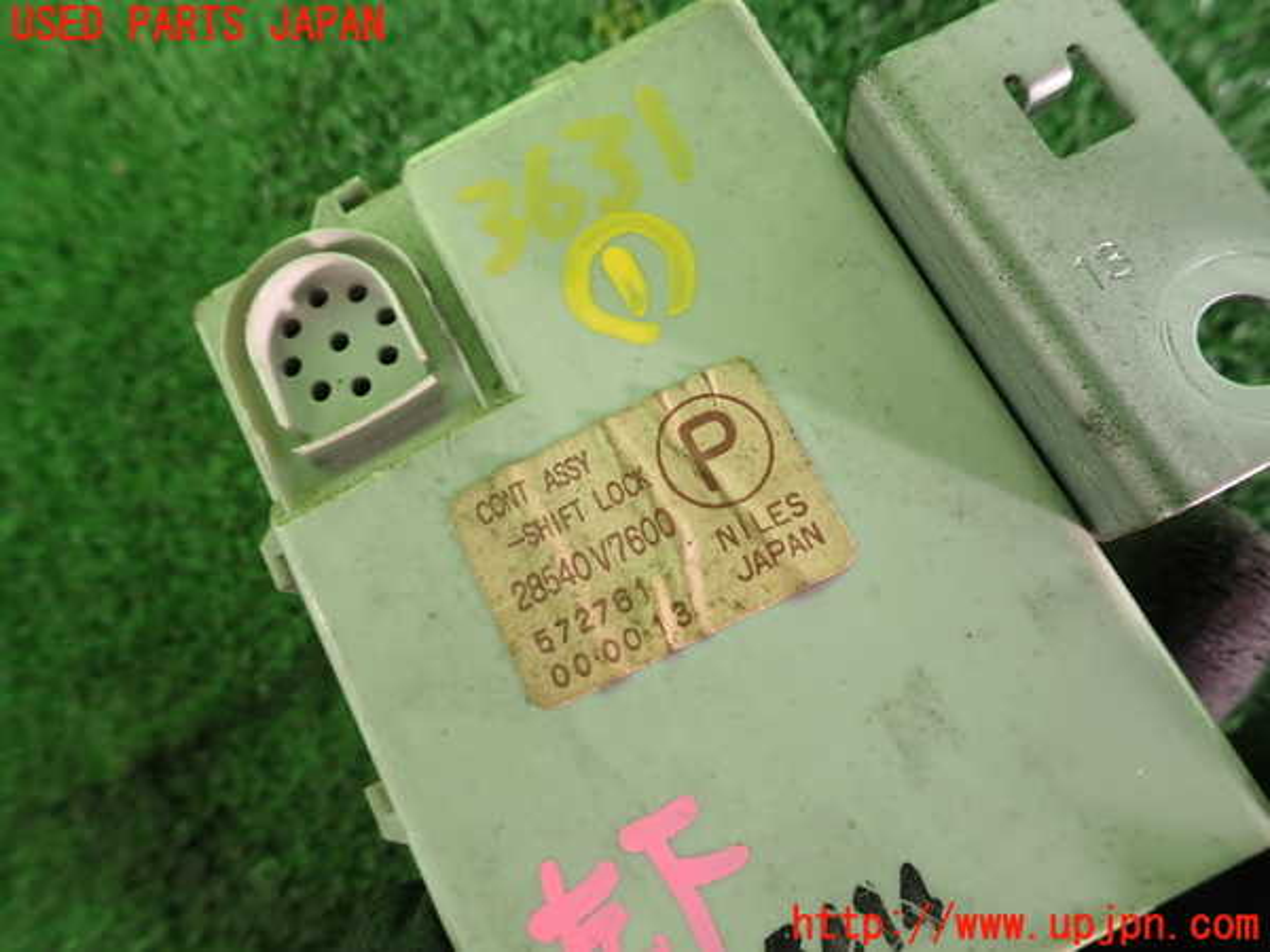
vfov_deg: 54.9
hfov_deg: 69.4
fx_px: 917
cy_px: 476
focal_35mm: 25
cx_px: 635
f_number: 2.8
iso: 100
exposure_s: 1/80
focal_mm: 4.5
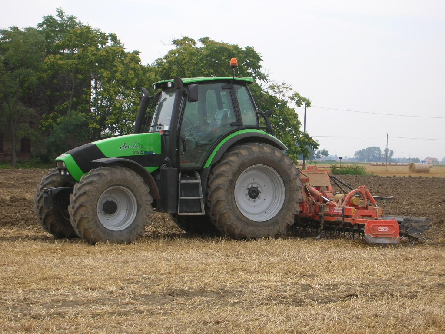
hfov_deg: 21.5
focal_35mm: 91
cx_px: 222
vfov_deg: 16.2
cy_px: 167
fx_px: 1170
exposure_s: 1/214
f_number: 4.5
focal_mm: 15.2
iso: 50
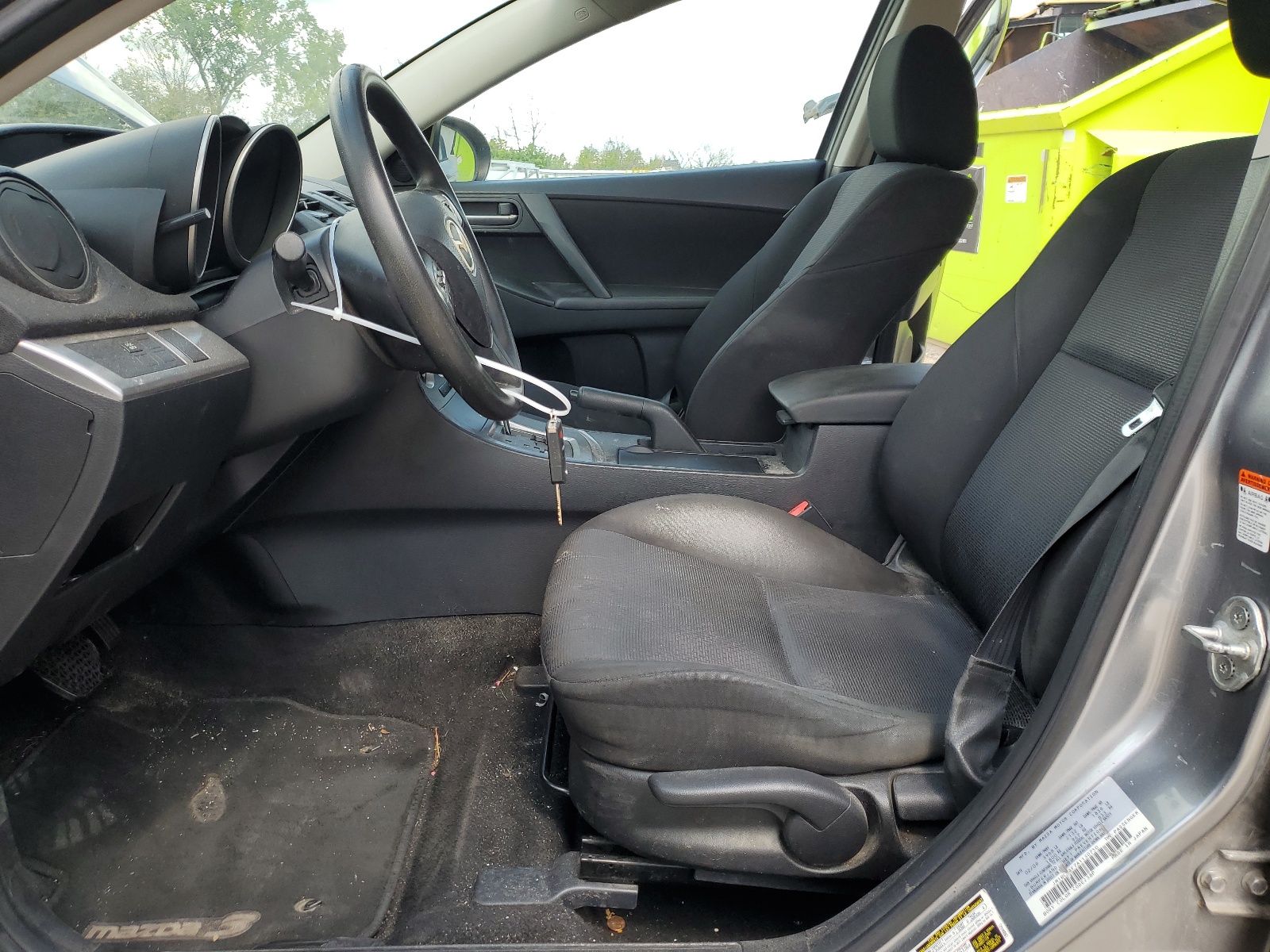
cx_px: 635
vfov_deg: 53.1
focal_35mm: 26
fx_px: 954
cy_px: 476
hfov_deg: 67.3
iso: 50
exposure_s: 1/476
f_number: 1.5
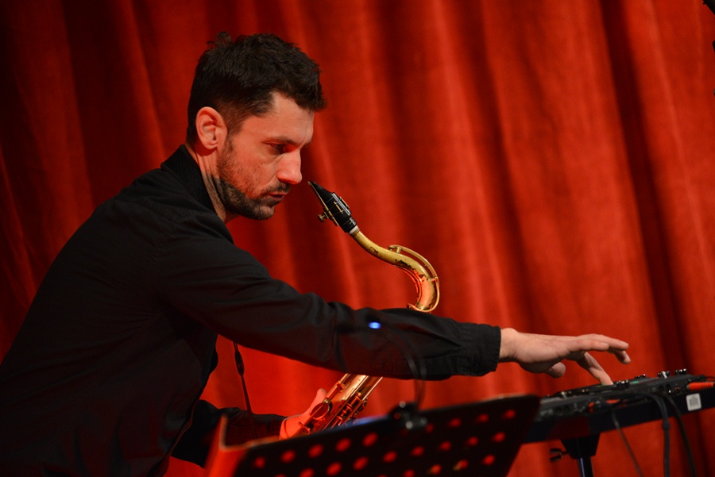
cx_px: 358
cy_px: 238
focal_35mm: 170
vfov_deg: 8.1
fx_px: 3378
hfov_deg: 12.1
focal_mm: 170
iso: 1600
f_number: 3.5
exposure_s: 1/100
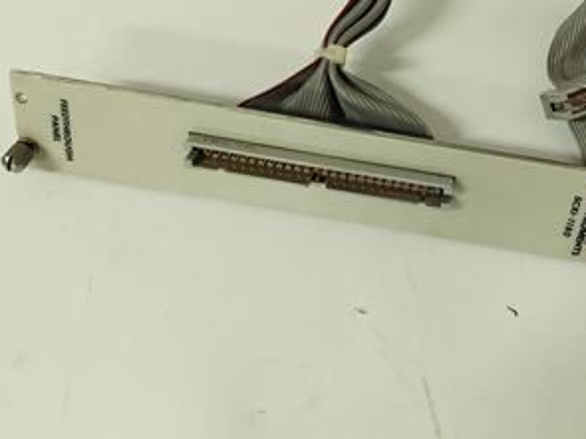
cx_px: 413
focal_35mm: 39
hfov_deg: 46.7
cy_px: 134
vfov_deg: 36.3
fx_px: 660
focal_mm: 5.52
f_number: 1.9
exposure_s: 1/100
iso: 2756
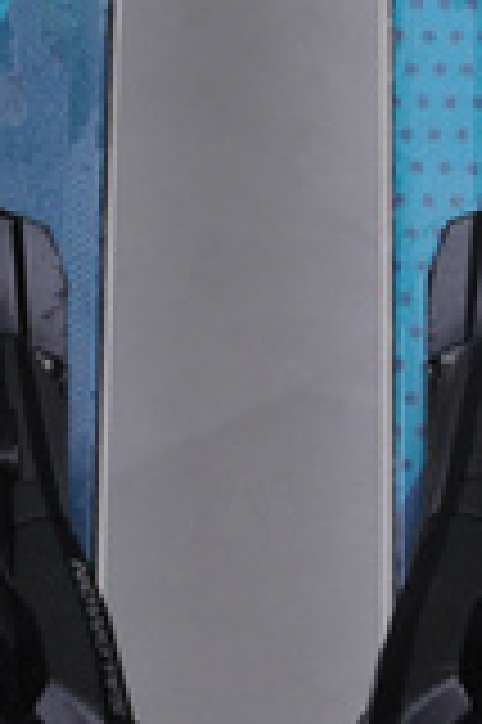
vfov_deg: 5.0
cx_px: 250
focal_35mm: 411
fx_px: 8271
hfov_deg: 3.3
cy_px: -18
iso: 1800
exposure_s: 1/125
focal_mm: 98
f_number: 8
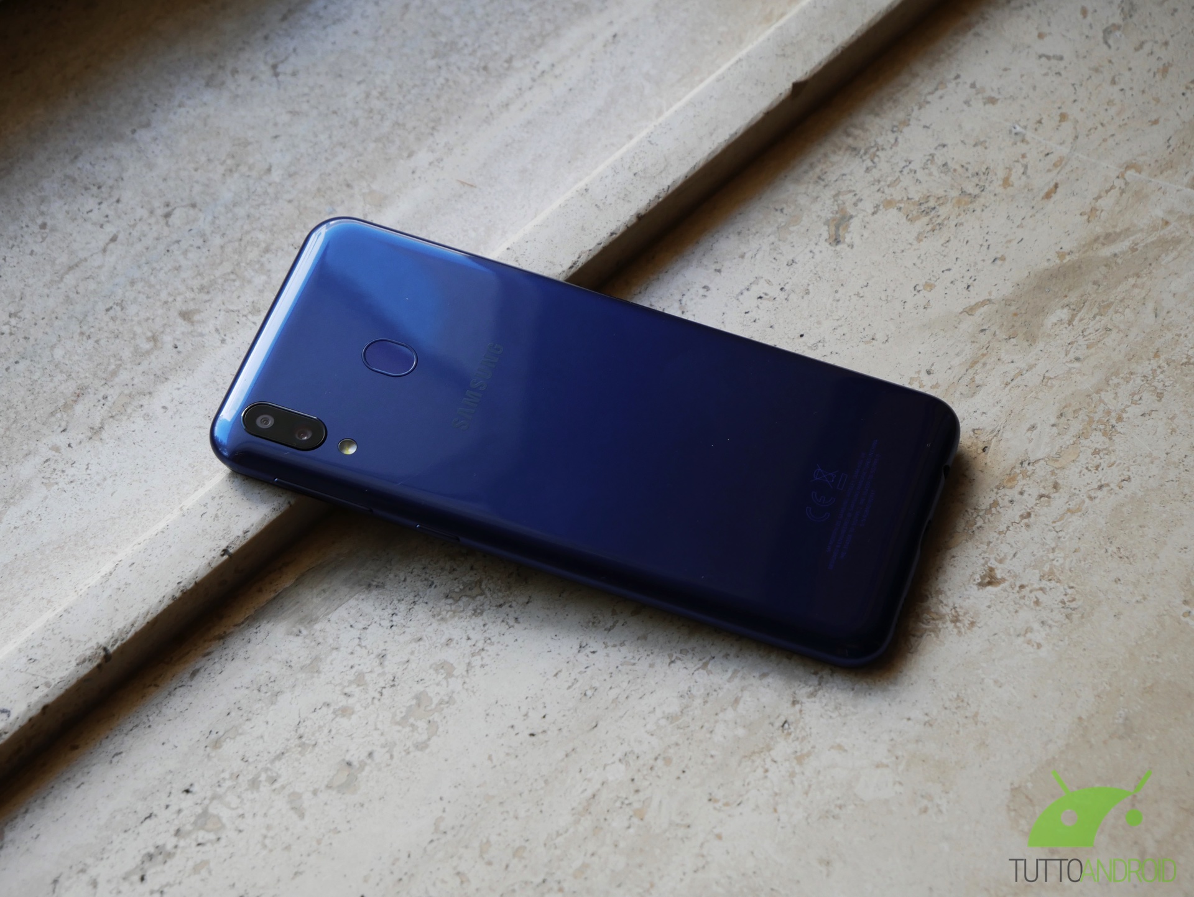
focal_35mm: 88
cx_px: 597
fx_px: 3037
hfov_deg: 22.2
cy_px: 448
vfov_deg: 16.8
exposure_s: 1/100
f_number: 5.6
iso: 400
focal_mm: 44
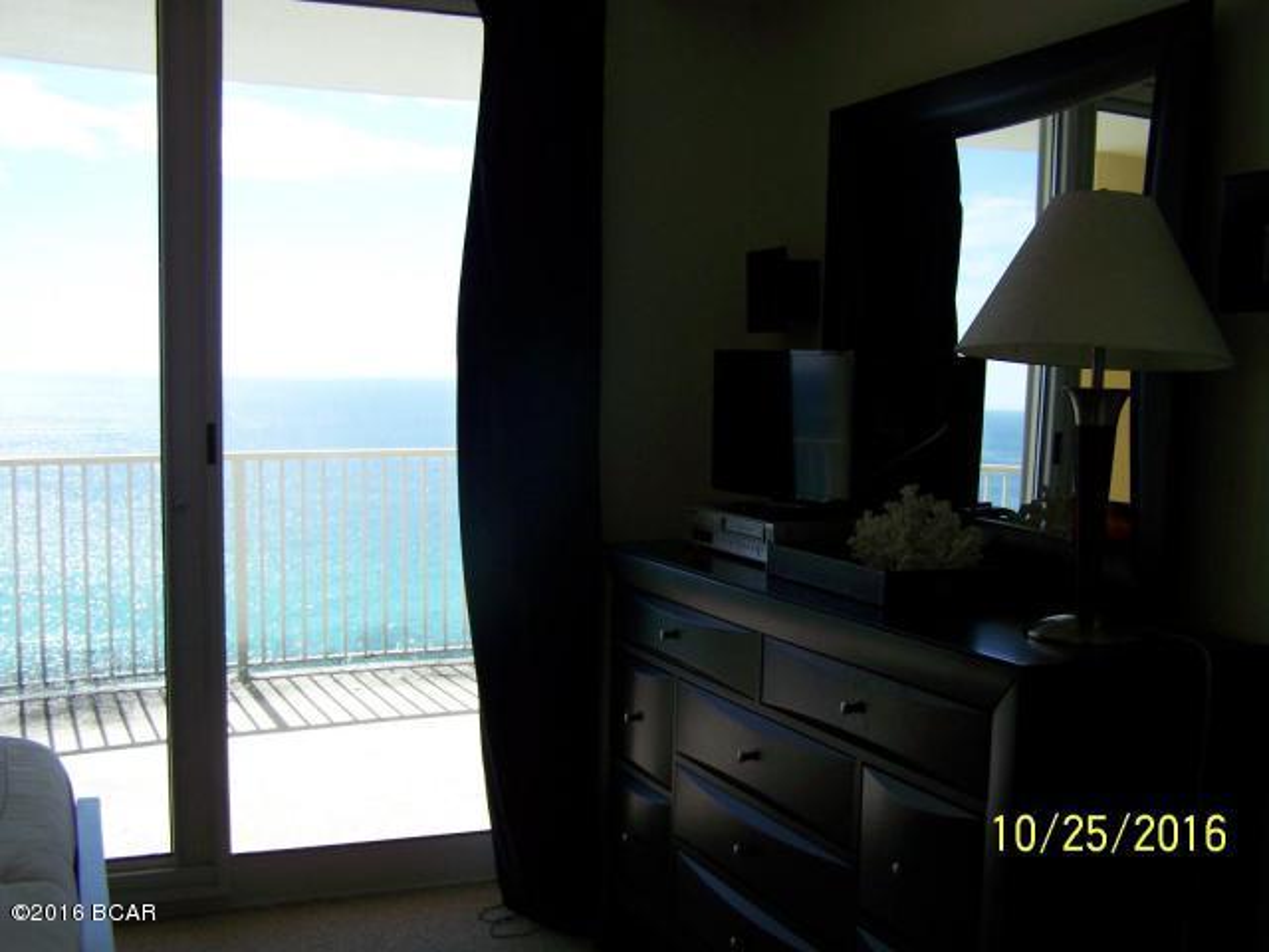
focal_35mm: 38
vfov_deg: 37.7
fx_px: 1393
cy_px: 476
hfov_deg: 49.0
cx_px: 634
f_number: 2.8
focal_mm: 6.3
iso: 64
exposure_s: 1/320
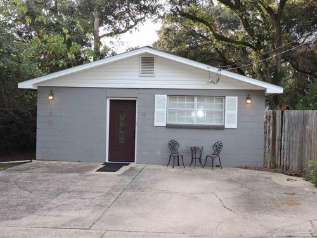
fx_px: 366
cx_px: 158
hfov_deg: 46.8
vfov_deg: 36.0
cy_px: 119
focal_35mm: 40
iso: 180
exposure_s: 1/200
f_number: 3.3
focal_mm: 7.1
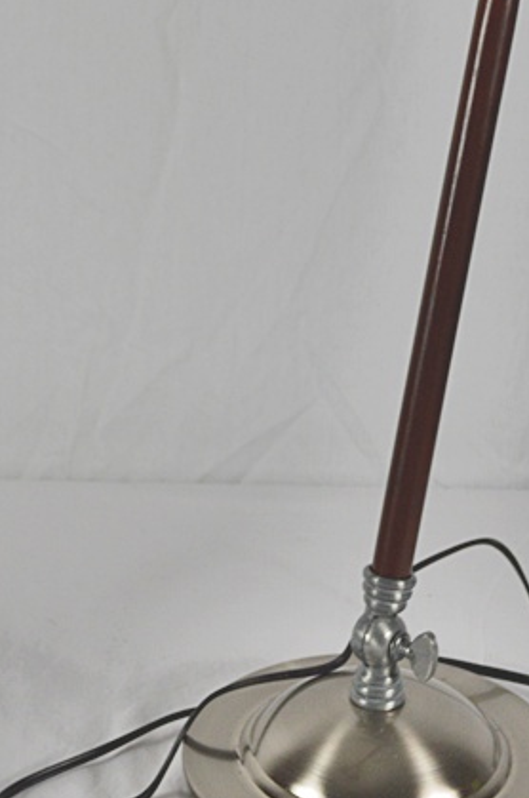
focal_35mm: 129
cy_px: 149
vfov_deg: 15.8
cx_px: 222
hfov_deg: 10.6
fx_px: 2853
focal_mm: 36
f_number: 5
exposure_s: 1/100
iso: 400
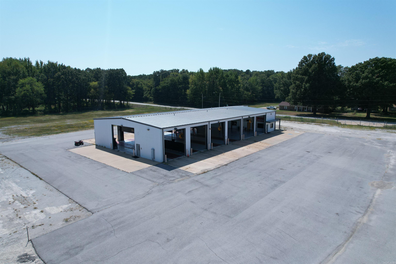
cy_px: 132
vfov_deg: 57.2
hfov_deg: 78.6
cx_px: 198
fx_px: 242
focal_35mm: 22
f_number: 2.8
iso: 100
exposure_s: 1/2500
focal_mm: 8.38
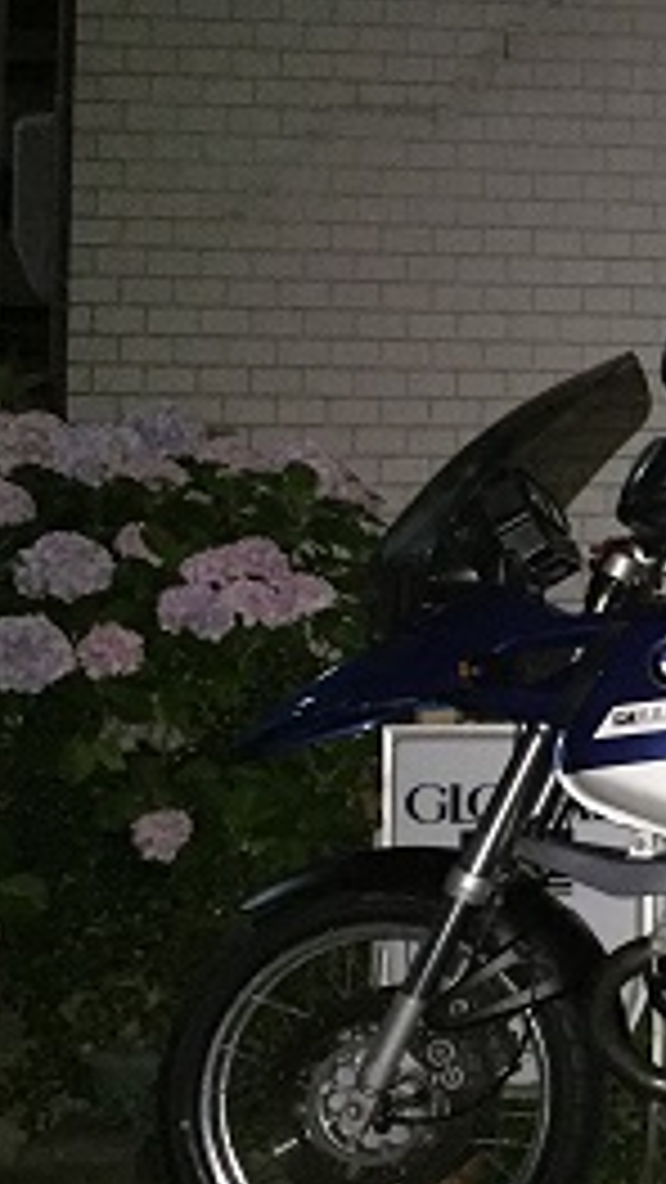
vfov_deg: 35.4
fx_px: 1852
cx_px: 1048
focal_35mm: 59
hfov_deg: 17.8
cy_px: 612
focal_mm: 4.15
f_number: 2.2
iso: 1000
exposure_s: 1/16
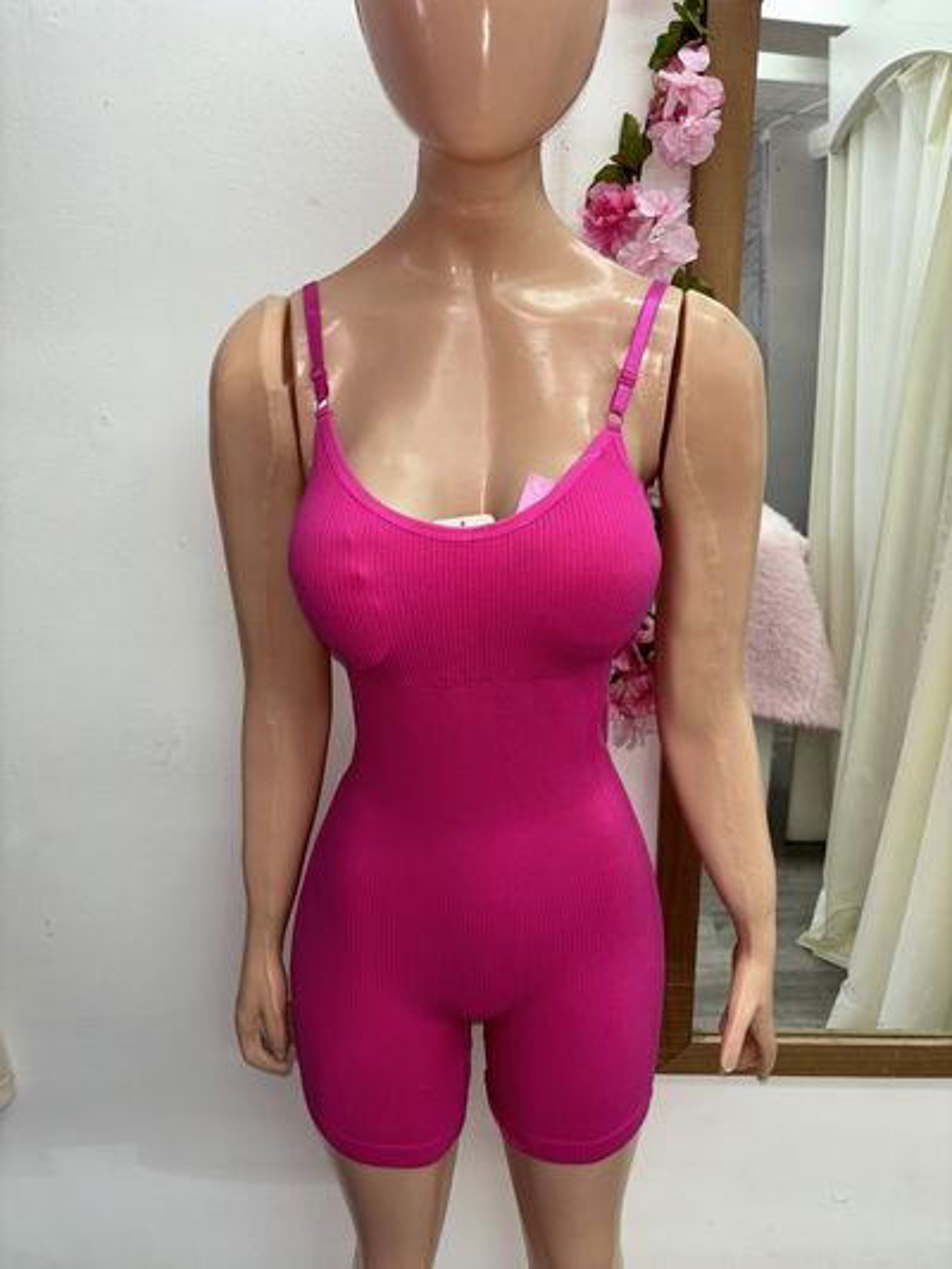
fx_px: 953
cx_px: 476
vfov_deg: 67.3
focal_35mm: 26
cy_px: 634
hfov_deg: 53.1
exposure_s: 1/32
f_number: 1.6
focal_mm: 5.96
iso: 40
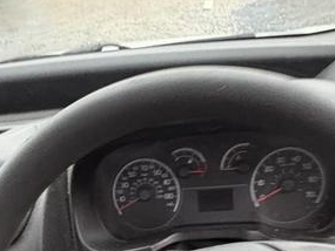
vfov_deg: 28.4
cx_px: 173
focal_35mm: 44
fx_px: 426
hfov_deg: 42.9
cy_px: 306
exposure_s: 1/60
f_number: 2.2
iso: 800
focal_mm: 2.22
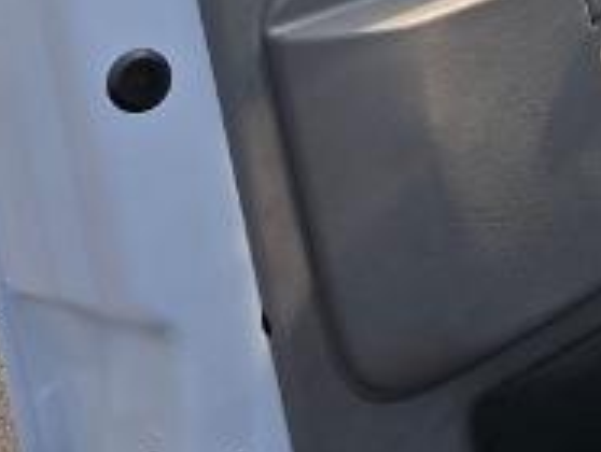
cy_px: -110
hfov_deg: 19.7
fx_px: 1373
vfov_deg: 17.7
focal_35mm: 79
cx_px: 1018
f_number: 1.7
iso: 12
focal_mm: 6.3
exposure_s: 1/655
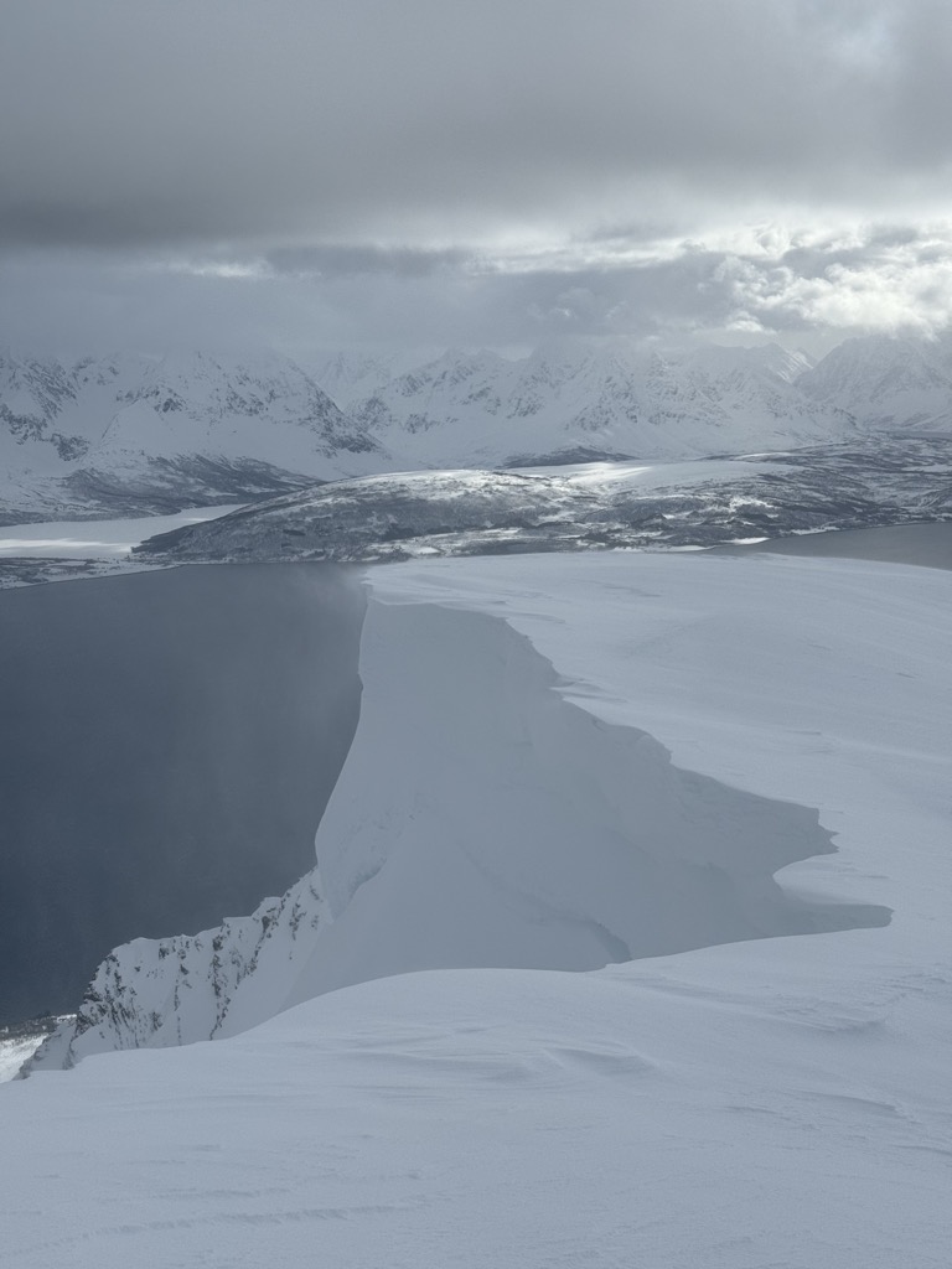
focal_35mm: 48
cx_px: 476
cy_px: 634
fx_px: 1760
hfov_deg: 30.3
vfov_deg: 39.7
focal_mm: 6.76
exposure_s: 1/11364
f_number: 1.78
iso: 50
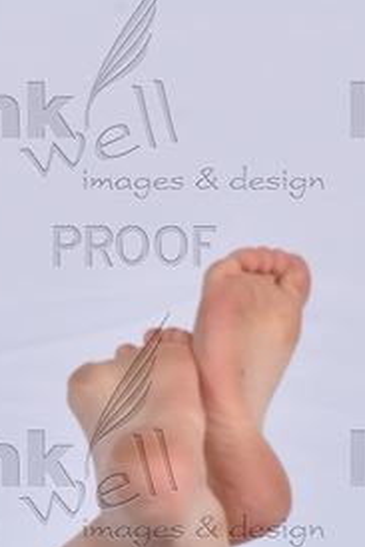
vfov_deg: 7.7
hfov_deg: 5.1
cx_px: 620
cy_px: 683
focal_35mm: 265
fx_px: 4025
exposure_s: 1/200
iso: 250
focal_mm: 66
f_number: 8
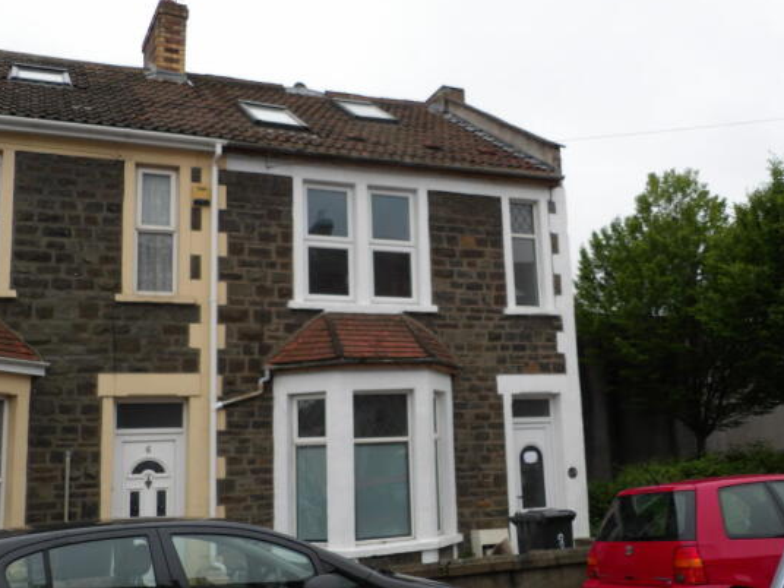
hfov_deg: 50.1
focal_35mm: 37
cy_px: 299
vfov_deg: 38.7
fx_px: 838
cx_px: 419
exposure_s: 1/184
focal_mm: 6.2
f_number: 4.5
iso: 100
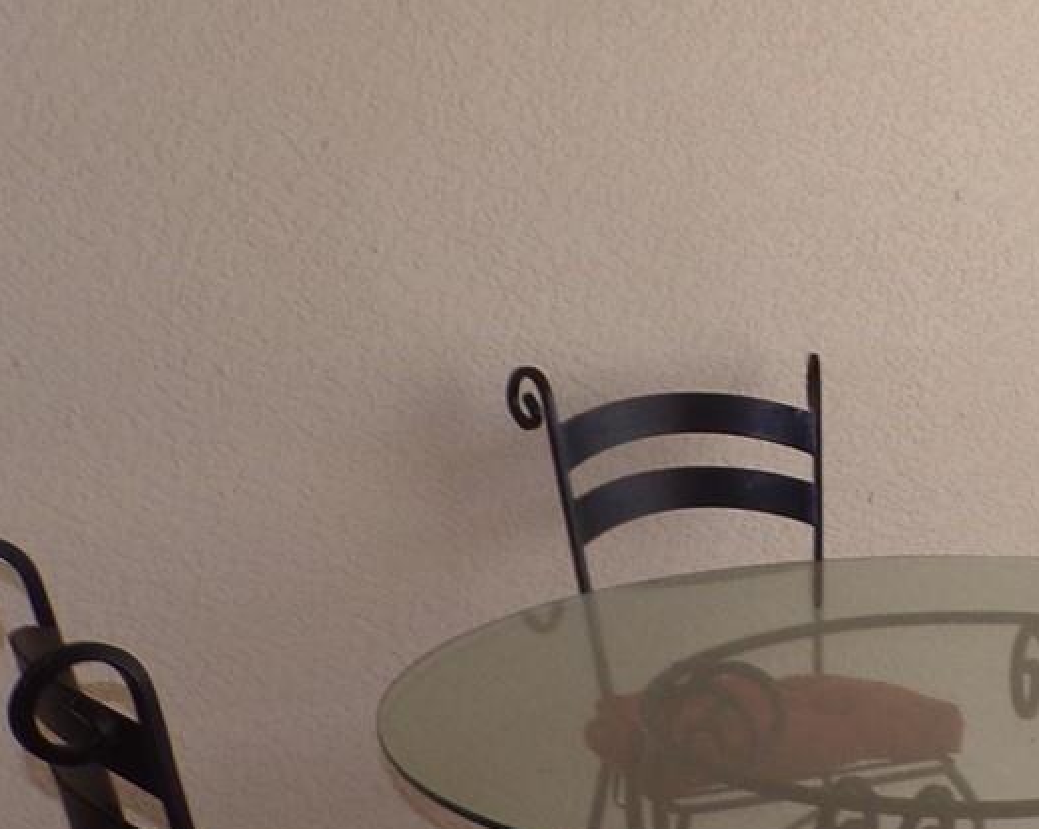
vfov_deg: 21.0
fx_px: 2212
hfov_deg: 23.3
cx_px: 1366
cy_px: 652
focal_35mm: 72
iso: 80
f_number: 4.3
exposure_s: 1/80
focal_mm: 4.3
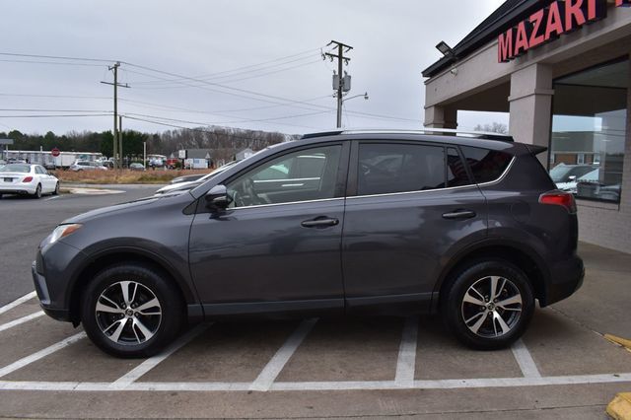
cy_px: 210
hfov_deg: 67.4
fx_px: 473
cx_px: 316
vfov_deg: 47.9
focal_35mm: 27
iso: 400
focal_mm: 18
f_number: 10
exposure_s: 1/250
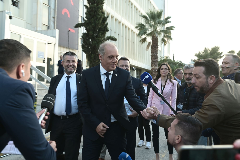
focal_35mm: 35
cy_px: 80
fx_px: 233
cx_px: 120
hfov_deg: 54.5
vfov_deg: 37.8
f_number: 4.5
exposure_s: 1/125
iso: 500
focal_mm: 35
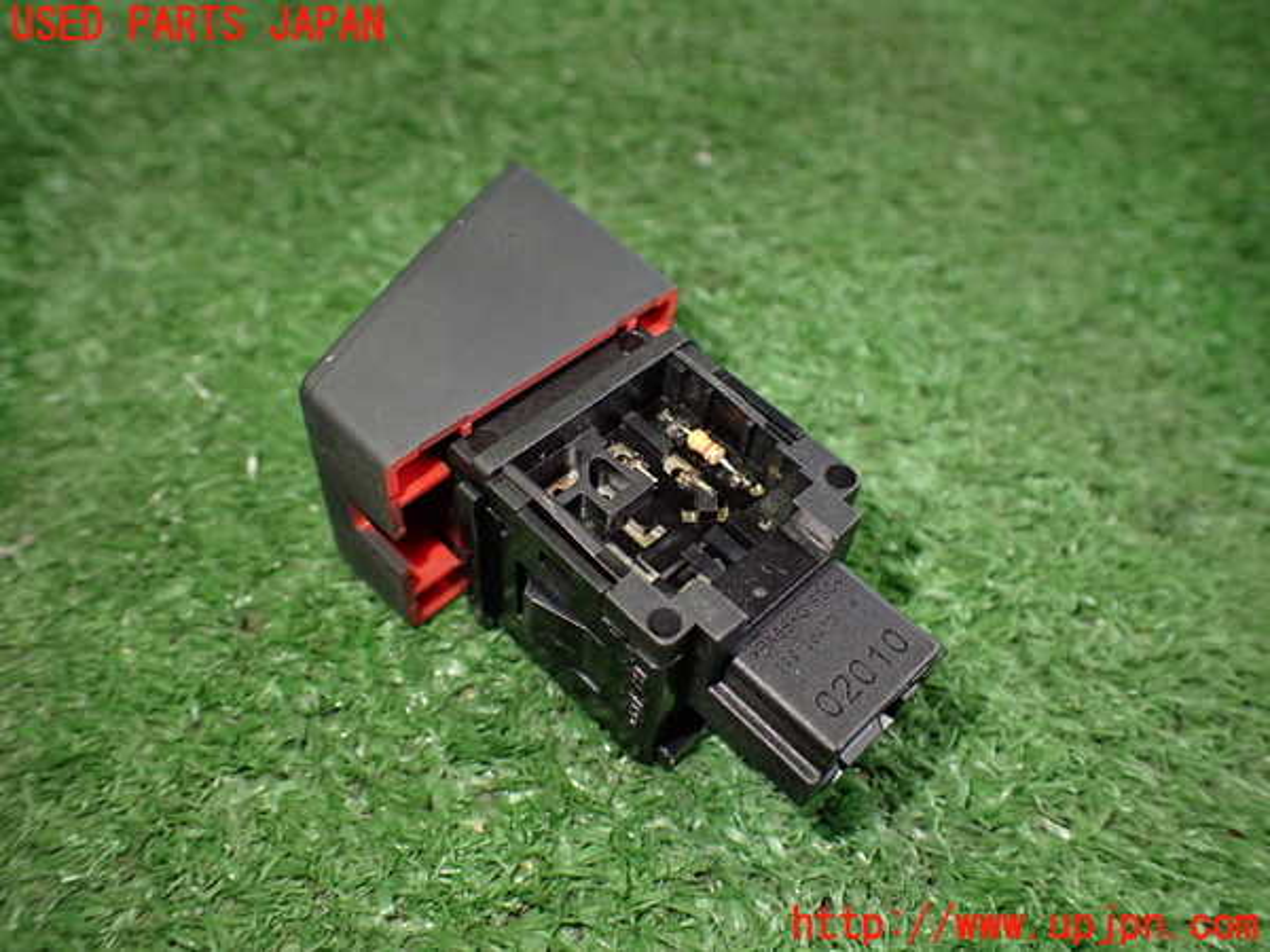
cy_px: 476
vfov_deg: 46.8
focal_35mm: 30
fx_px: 1101
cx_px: 635
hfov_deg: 60.0
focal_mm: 5.4
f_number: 2.3
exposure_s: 1/125
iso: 640
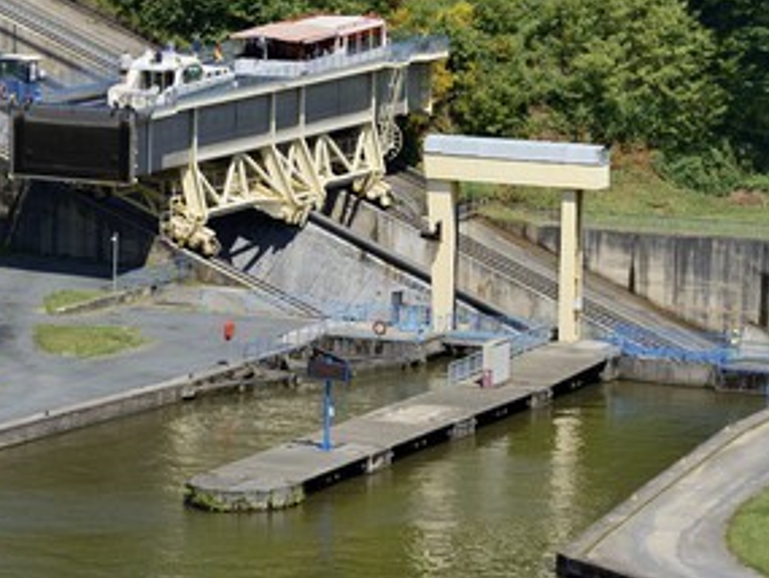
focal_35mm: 255
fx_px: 5667
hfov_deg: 7.8
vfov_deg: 5.8
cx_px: 362
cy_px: 203
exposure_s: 1/400
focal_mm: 180
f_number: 10
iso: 200
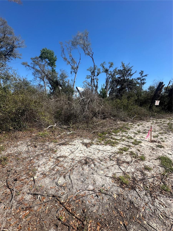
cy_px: 116
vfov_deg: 102.1
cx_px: 86
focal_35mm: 14
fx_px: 93
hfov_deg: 85.7
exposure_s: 1/1742
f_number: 2.2
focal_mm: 2.22
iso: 40
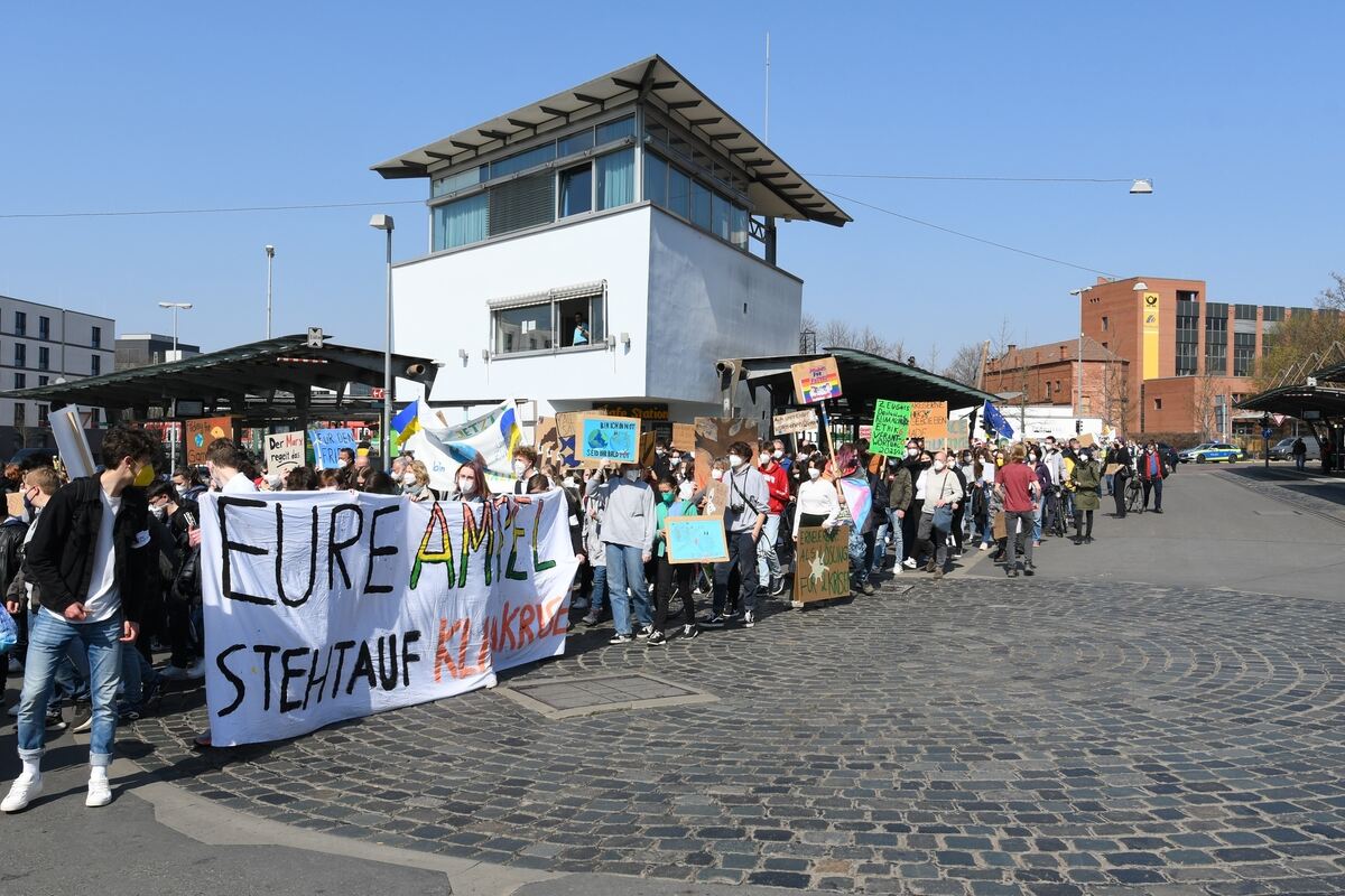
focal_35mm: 30
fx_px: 1121
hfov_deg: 61.9
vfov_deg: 43.6
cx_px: 672
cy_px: 448
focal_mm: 20
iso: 200
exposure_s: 1/500
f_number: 8
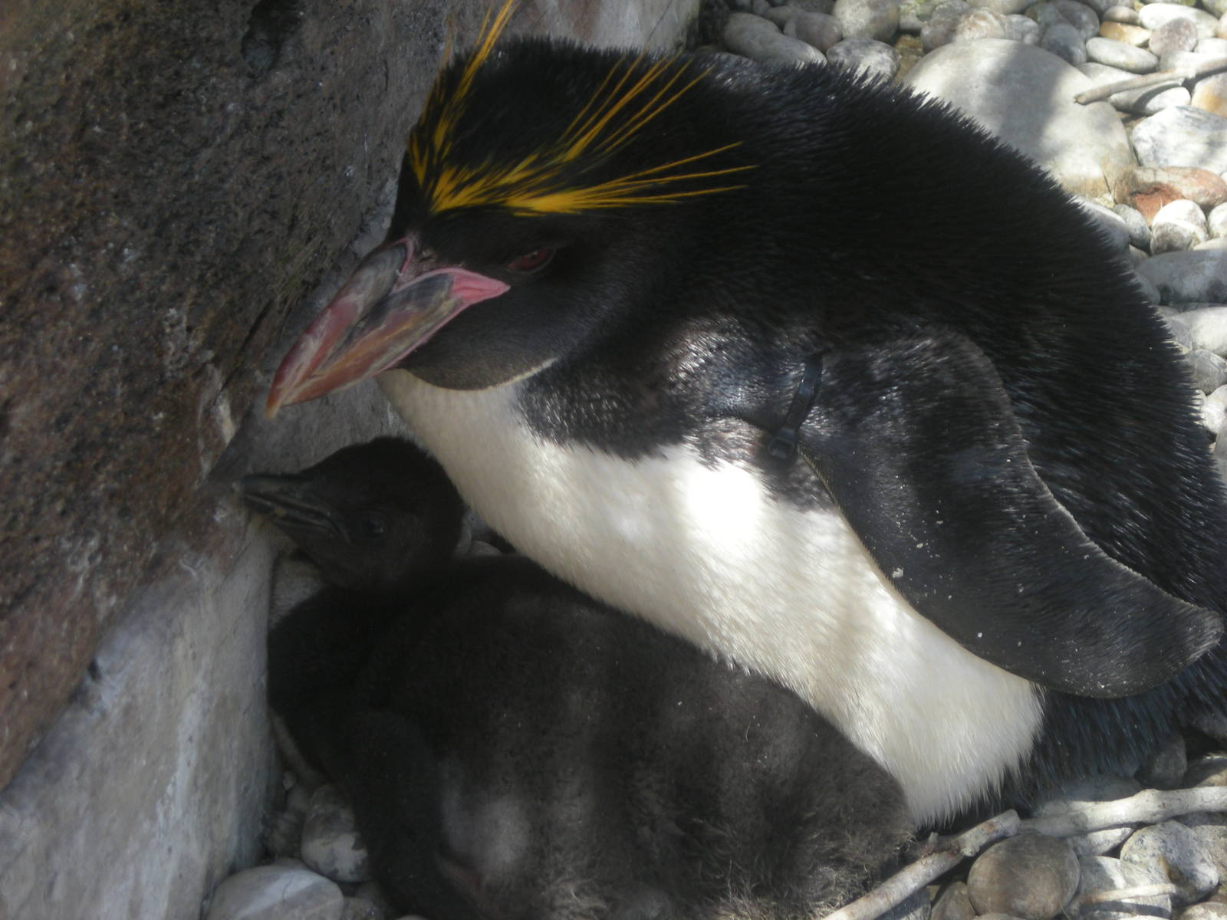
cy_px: 460
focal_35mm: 105
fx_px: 3722
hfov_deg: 18.7
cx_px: 614
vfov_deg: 14.1
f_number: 4.7
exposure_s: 1/88
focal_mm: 17.1
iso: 64
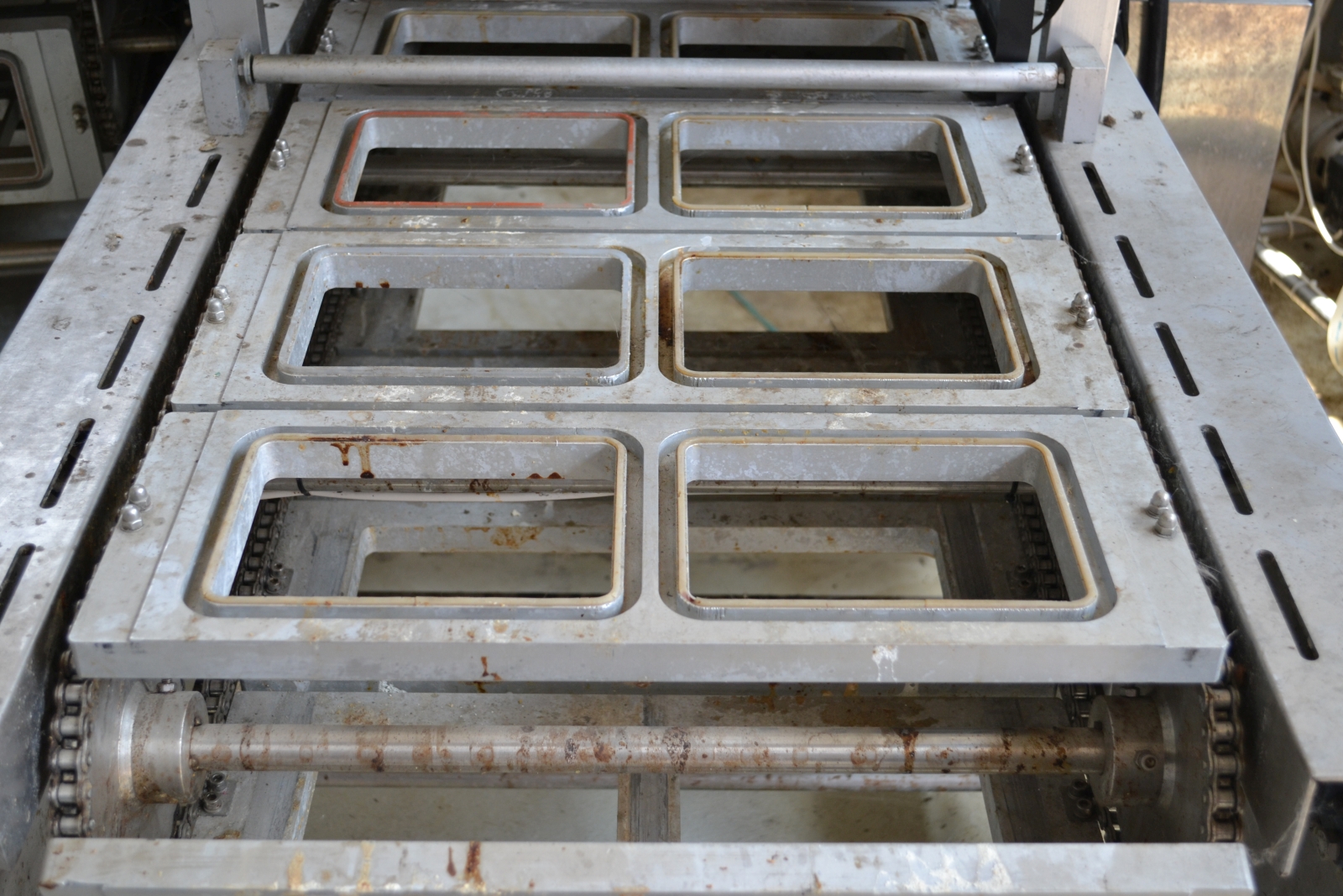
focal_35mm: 45
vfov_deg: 29.9
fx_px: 1679
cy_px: 448
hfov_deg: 43.6
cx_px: 672
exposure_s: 1/80
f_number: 4.5
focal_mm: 30
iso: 400
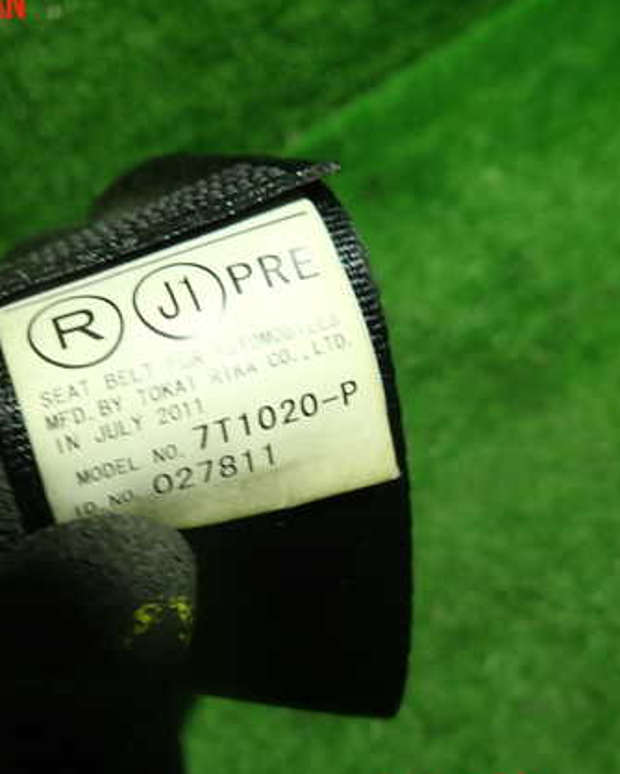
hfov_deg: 42.0
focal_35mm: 35
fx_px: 802
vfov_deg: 51.5
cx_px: 244
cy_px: 400
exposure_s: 1/40
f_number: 2
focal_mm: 4.5
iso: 200
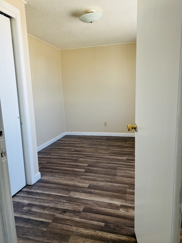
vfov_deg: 67.3
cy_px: 122
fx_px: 182
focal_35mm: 26
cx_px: 91
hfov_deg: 53.1
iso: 32
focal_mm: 5.7
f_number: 1.5
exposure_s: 1/127
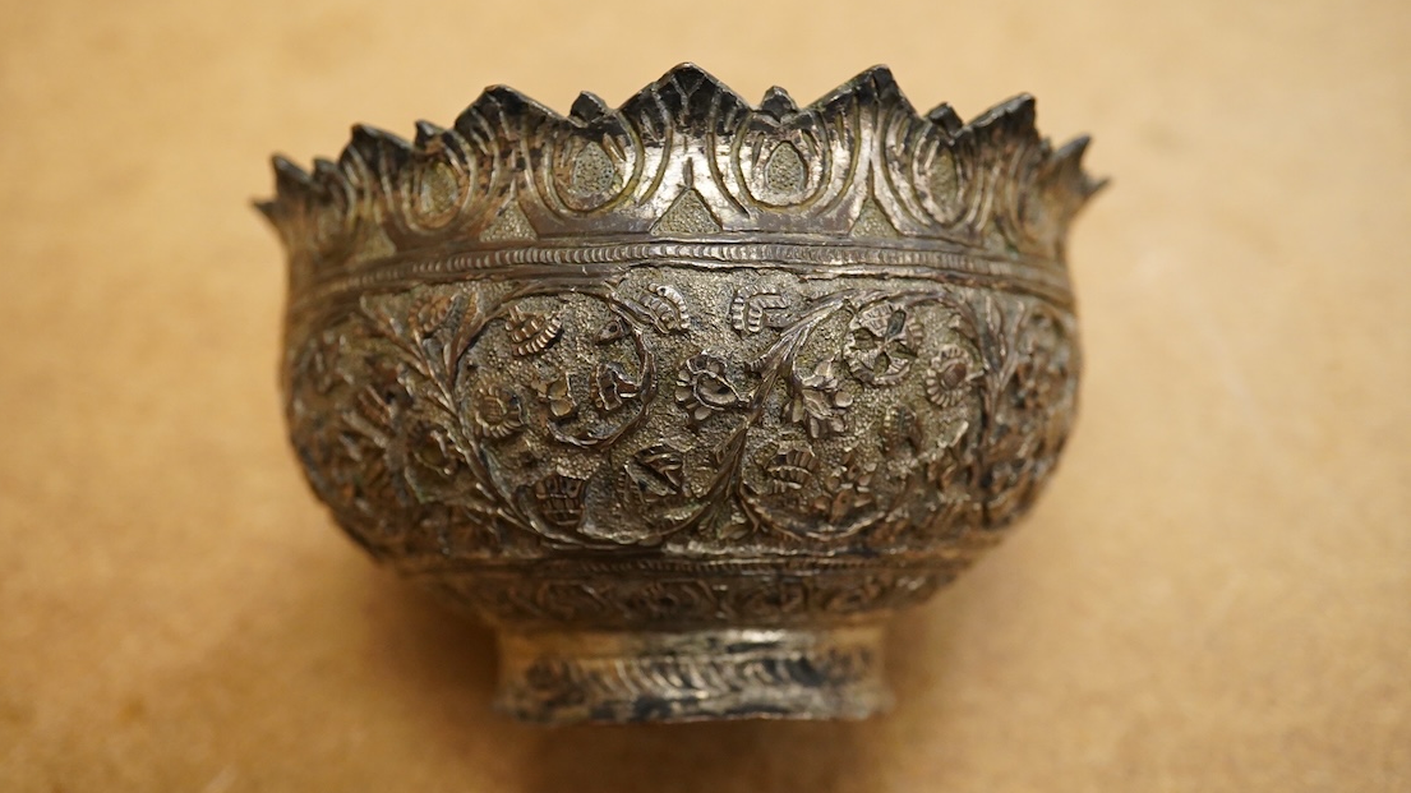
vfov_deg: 24.9
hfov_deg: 42.9
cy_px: 383
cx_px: 694
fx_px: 1795
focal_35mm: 48
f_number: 7.1
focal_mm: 30
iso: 2500
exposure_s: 1/200
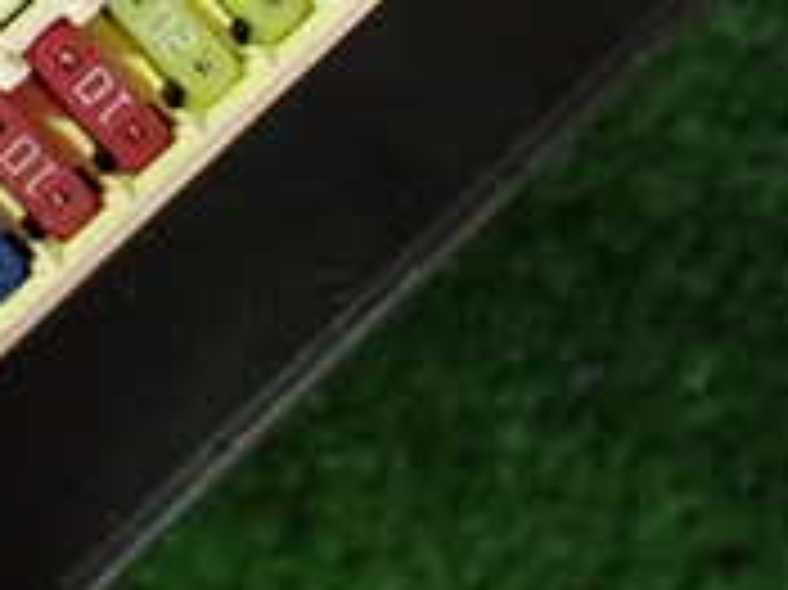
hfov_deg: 18.9
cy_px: -32
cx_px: 153
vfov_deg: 14.1
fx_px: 2343
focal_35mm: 103
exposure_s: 1/30
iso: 800
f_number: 2.3
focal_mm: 5.4
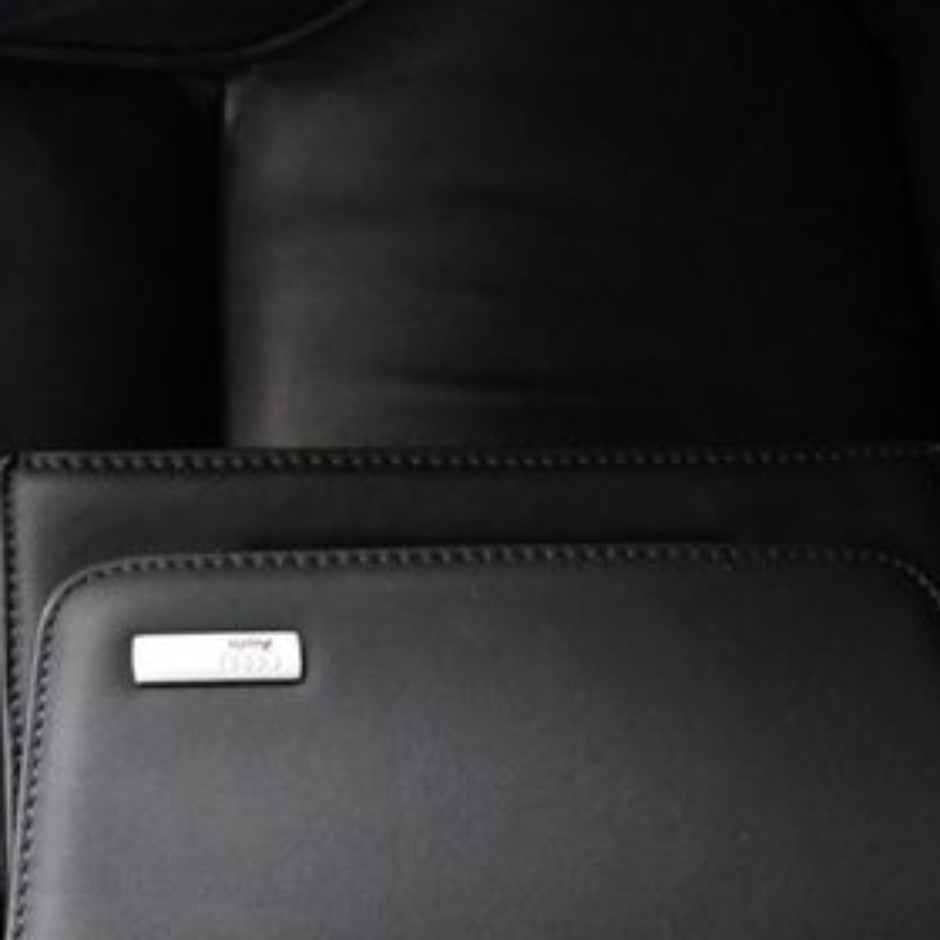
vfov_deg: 24.5
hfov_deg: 23.7
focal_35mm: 70
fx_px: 2151
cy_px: 671
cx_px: 10
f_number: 3.5
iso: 3200
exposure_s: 1/100
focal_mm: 18
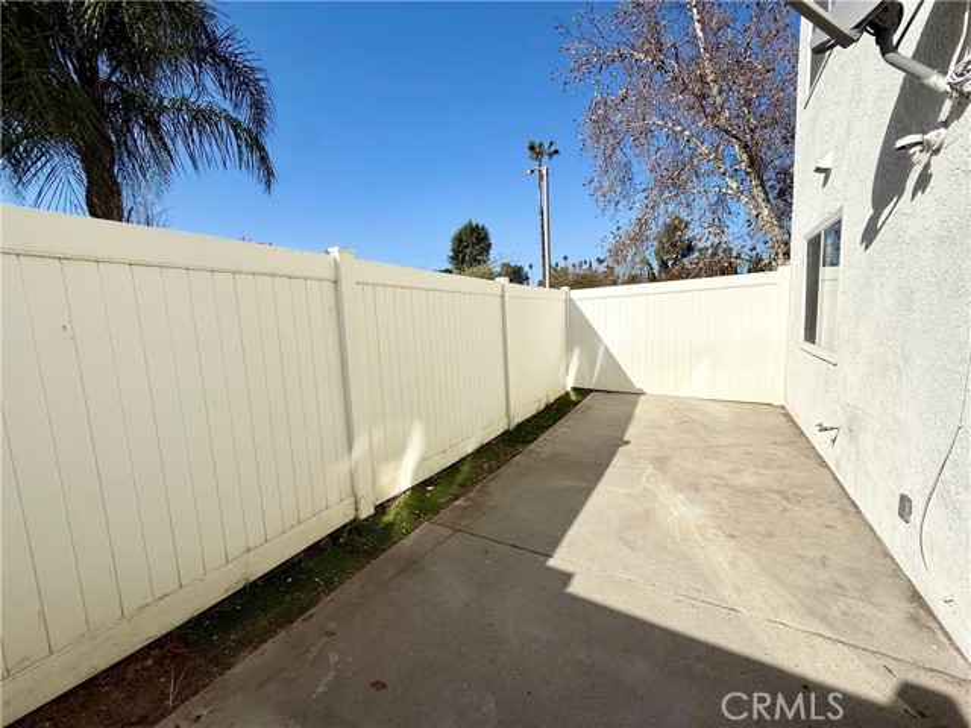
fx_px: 393
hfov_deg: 102.1
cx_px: 486
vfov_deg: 85.7
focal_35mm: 14
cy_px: 364
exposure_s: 1/5155
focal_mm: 2.22
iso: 50
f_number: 2.2
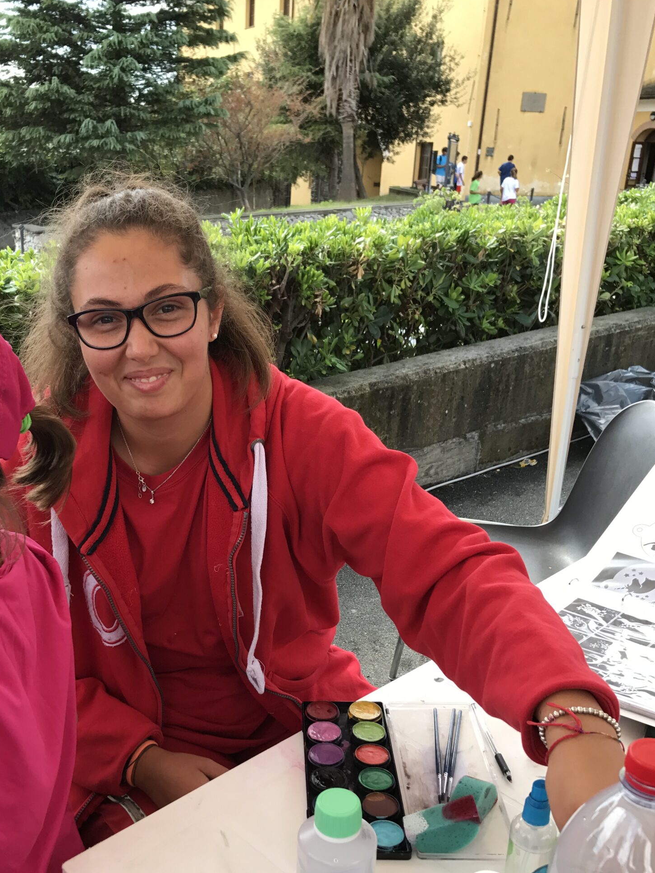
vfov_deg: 49.5
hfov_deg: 38.4
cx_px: 238
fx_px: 933
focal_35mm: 37
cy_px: 557
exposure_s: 1/346
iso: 20
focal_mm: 3.99
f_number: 1.8
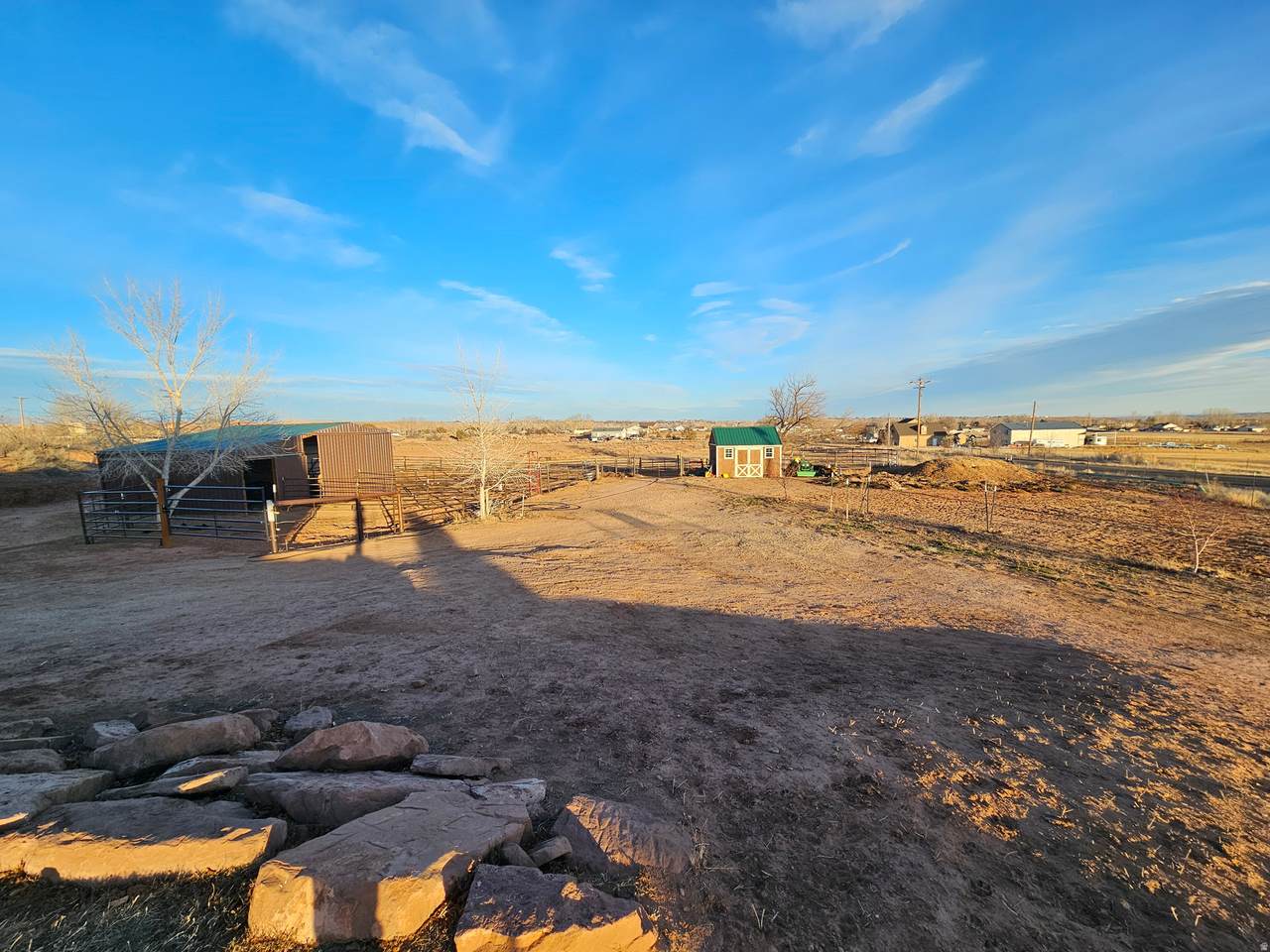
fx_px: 477
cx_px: 635
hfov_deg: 106.2
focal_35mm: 13
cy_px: 476
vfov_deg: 89.9
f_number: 2.2
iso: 50
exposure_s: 1/965
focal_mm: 2.2
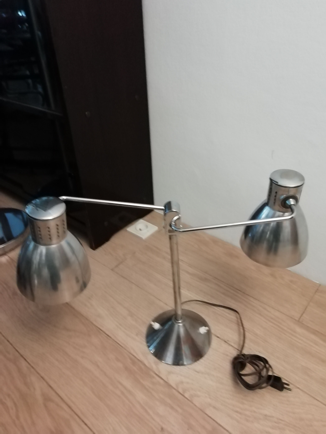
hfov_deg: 53.1
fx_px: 326
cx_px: 163
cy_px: 217
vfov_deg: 67.3
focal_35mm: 26
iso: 400
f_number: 2.2
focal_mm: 3.46
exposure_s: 1/16.7
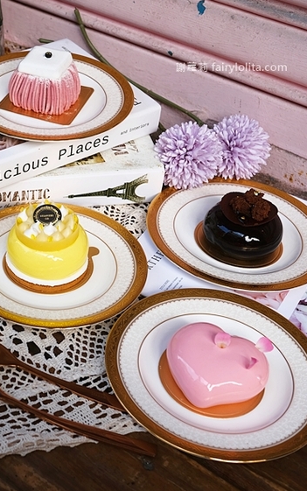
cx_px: -14
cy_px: 246
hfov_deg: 22.8
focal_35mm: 54
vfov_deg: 37.5
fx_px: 722
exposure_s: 1/105
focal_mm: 23
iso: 100
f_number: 5
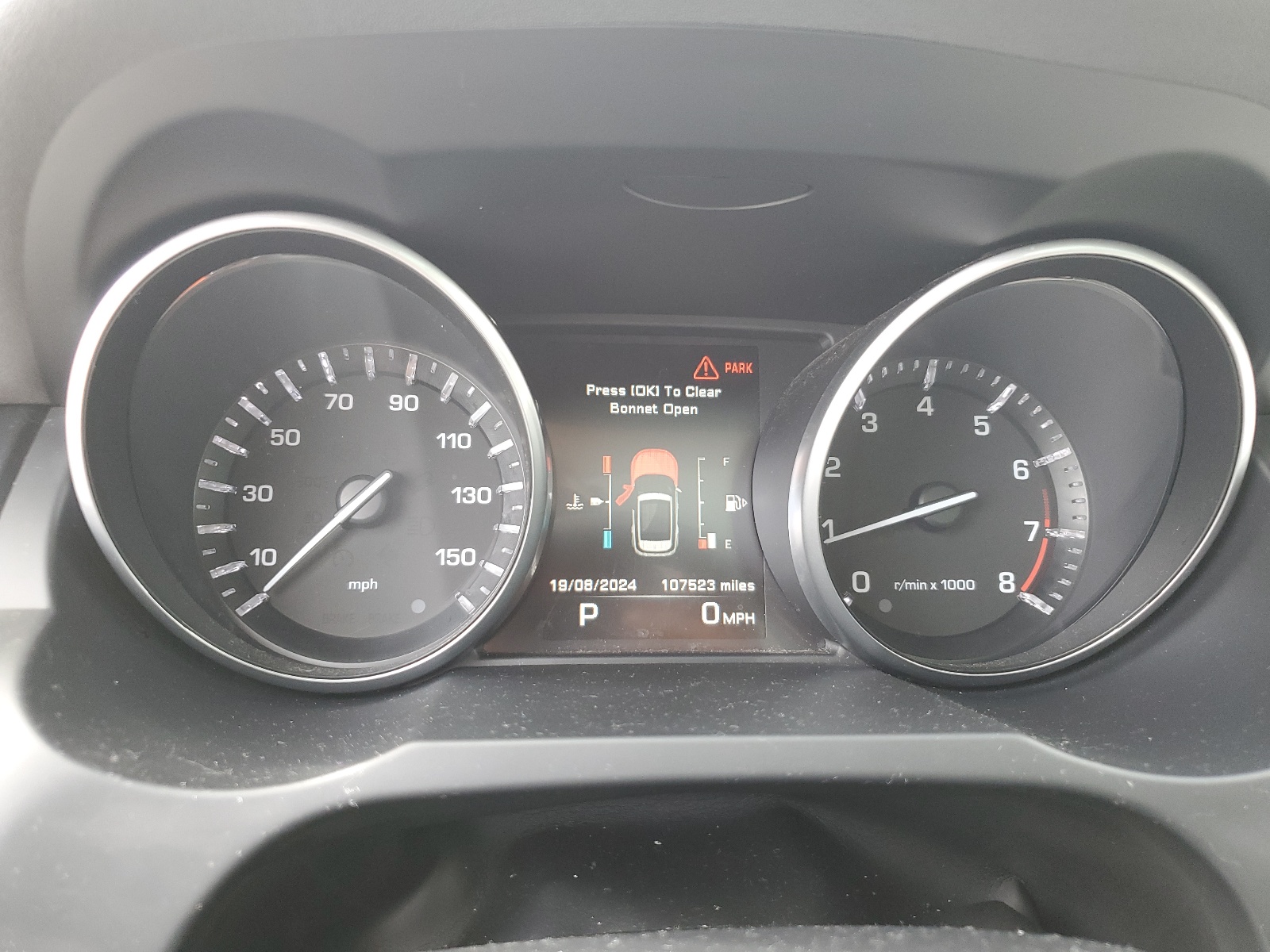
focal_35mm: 26
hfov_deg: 67.3
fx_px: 954
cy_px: 476
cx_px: 635
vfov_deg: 53.1
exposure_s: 1/120
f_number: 1.5
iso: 98
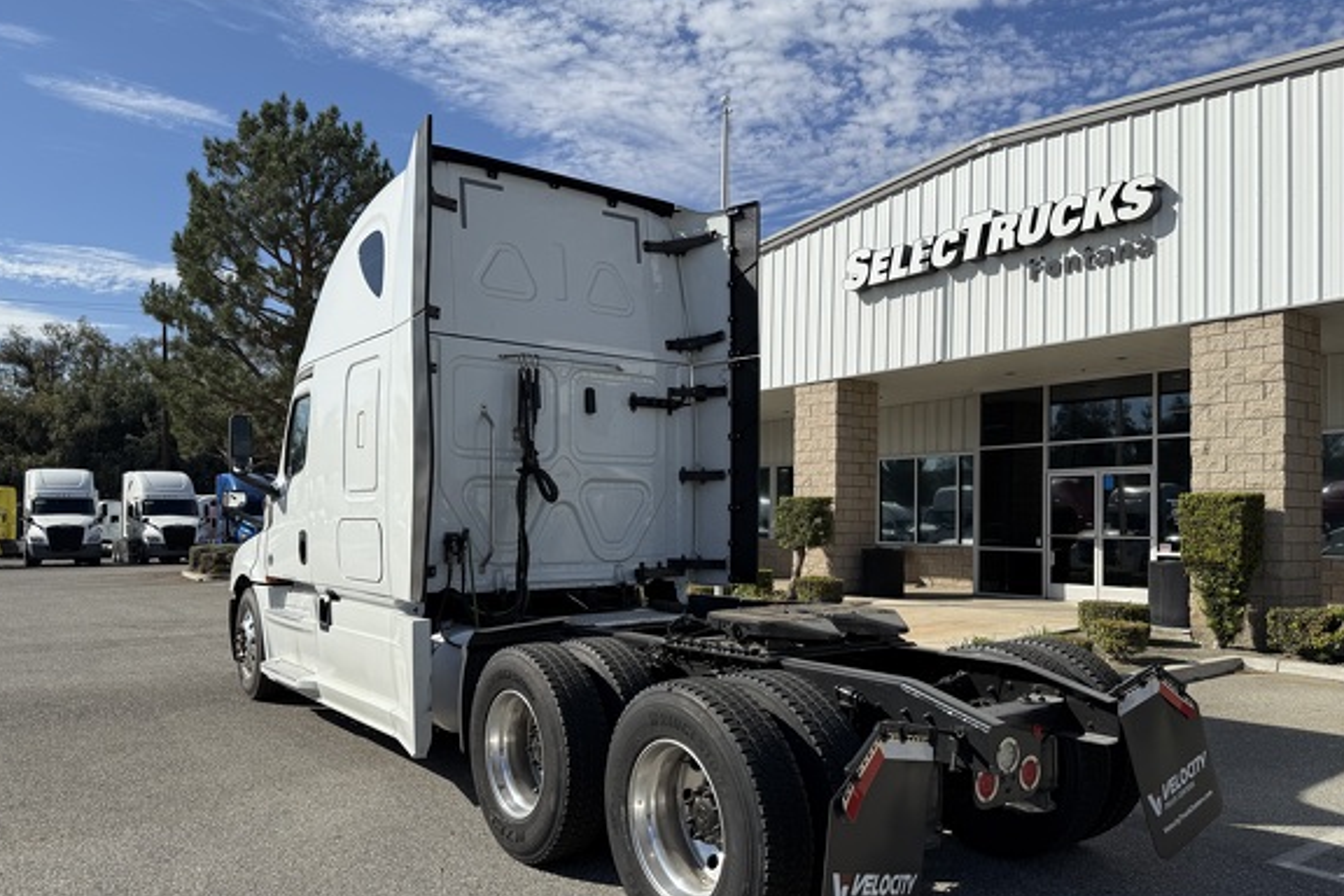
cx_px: 665
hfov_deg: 69.4
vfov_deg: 49.4
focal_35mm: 26
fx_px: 971
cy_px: 504
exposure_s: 1/6711
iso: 80
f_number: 1.78
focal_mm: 6.76
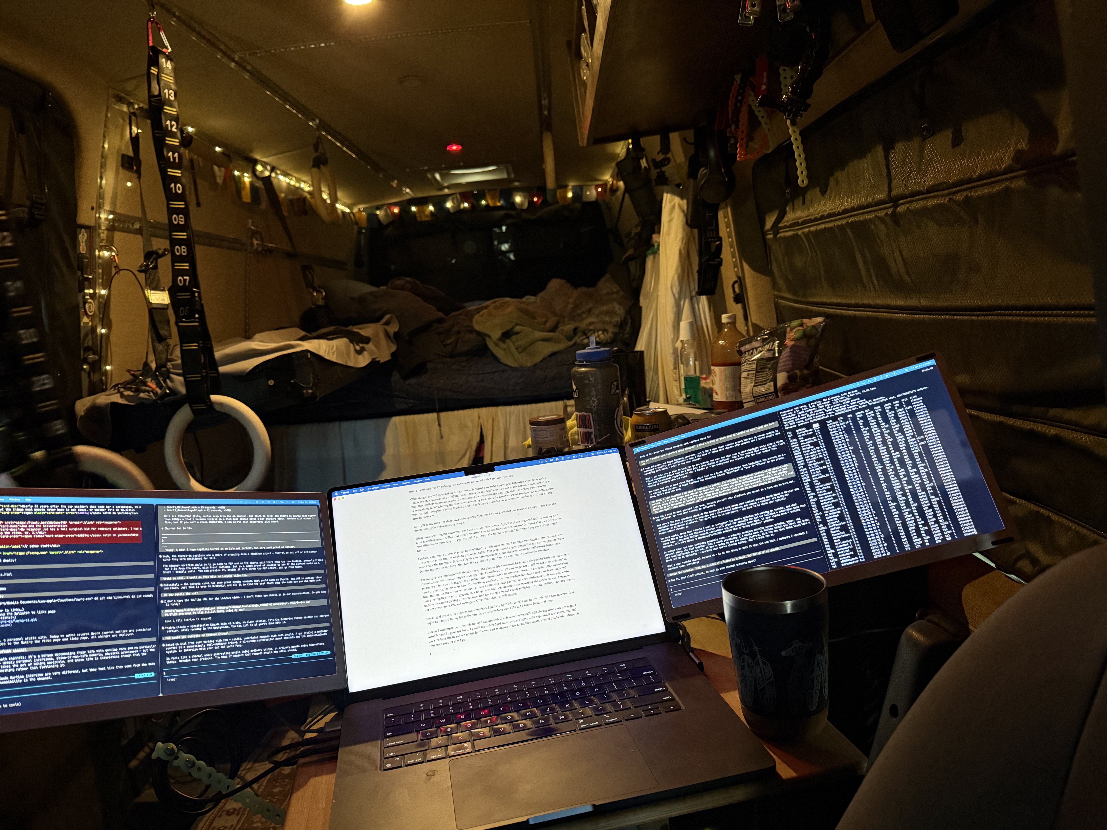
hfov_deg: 69.4
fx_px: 799
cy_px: 414
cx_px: 535
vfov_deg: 54.9
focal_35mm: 25
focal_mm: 6.76
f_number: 1.78
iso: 800
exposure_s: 1/60
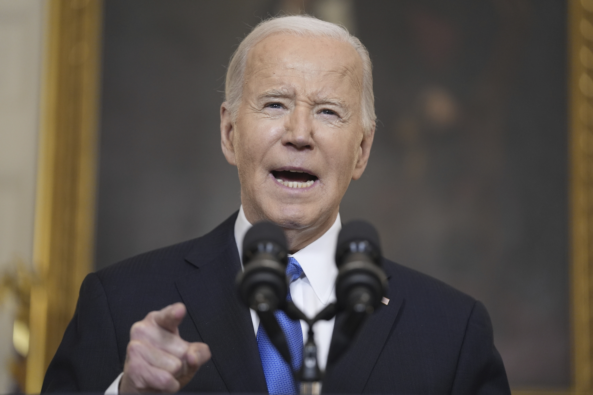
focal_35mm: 144
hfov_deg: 14.3
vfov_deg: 9.5
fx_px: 2372
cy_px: 198
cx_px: 296
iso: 2000
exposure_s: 1/250
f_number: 2.8
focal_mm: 144
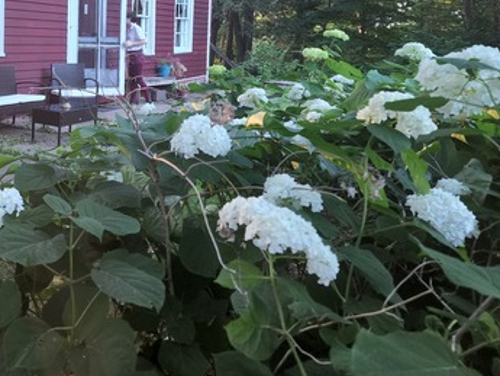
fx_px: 578
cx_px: 74
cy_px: 61
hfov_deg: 43.7
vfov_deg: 34.6
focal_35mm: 40
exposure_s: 1/120
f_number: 1.8
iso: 400
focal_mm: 6.4
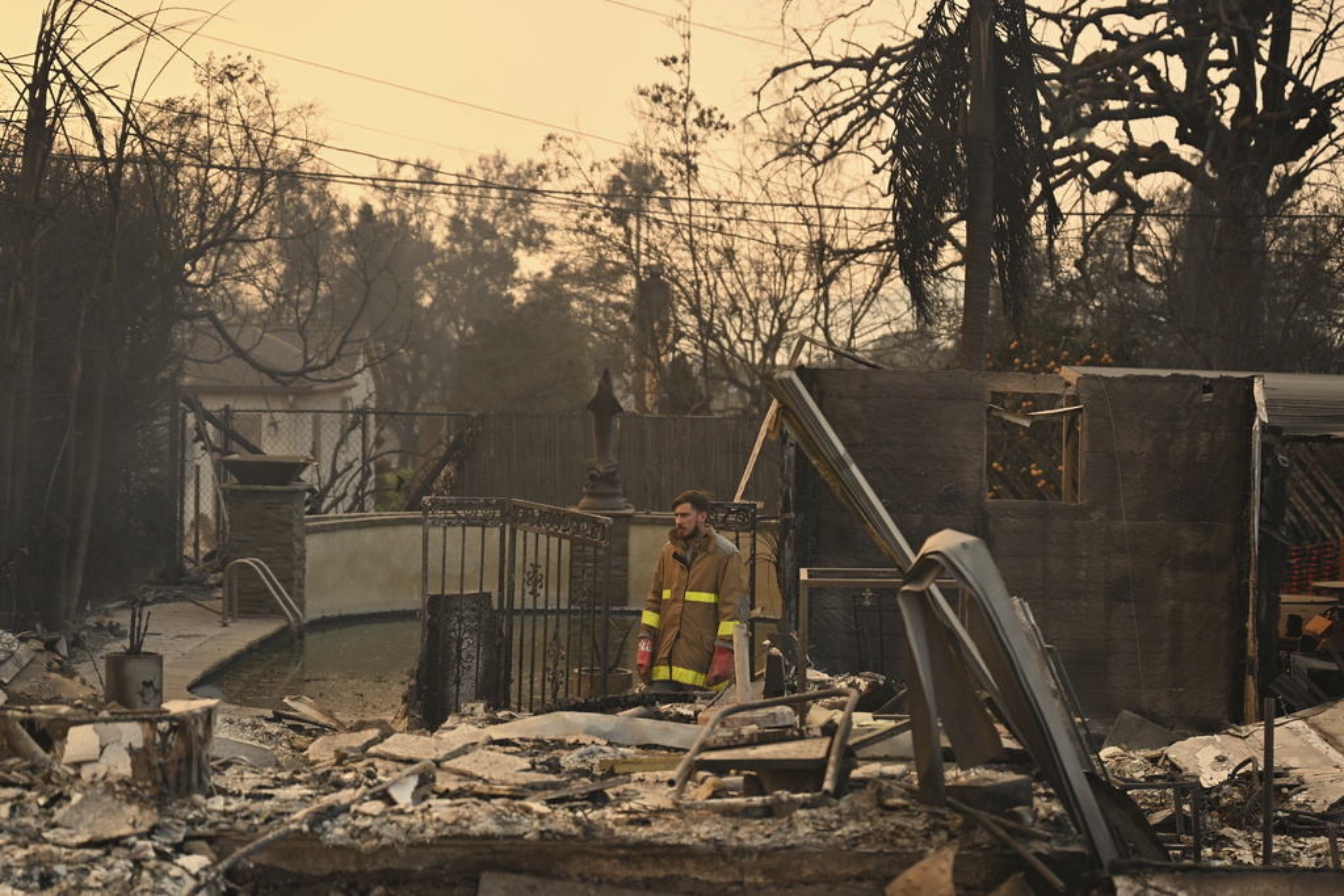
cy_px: 448
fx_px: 3920
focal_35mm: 105
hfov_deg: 19.5
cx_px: 672
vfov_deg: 13.0
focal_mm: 70
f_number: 3.2
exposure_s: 1/400
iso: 125
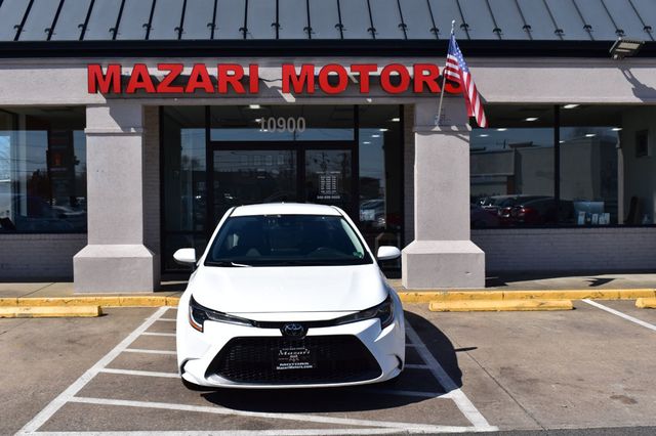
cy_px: 218
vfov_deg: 31.9
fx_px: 765
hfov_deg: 46.4
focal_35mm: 42
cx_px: 328
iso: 200
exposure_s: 1/500
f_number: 11
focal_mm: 28
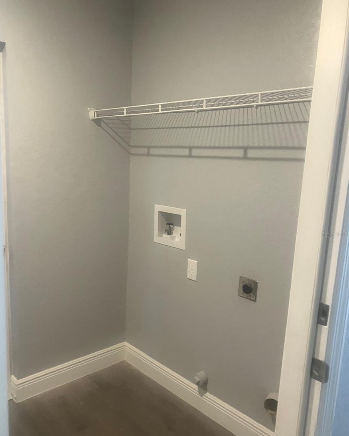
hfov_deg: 48.5
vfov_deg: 58.7
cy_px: 234
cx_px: 170
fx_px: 387
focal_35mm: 30
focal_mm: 3.99
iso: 320
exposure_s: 1/60
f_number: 1.8
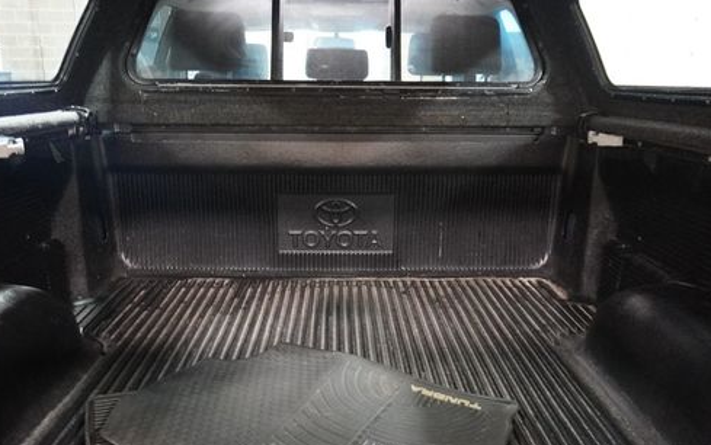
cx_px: 353
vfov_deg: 39.5
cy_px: 228
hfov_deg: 59.6
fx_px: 620
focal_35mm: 32
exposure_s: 1/10
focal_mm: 16
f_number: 3.5
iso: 6400
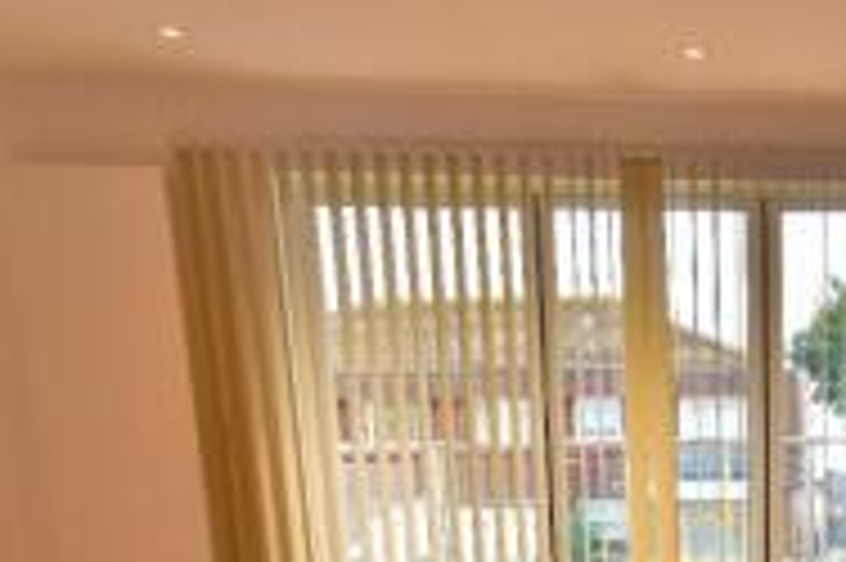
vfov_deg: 24.8
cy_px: 663
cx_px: 760
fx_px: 1157
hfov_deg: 37.6
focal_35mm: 49
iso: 400
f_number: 7.1
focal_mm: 13
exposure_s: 1/200
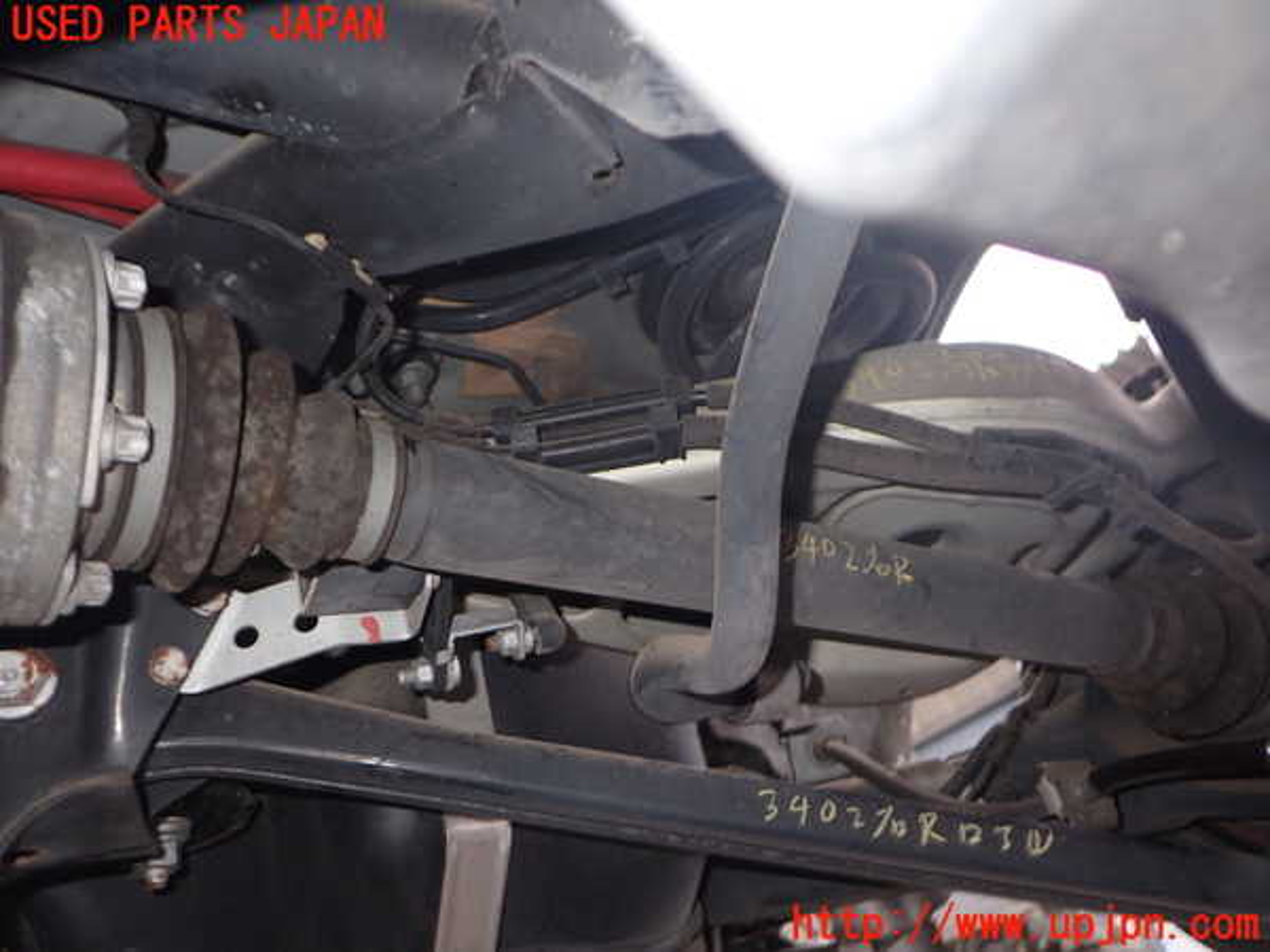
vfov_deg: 46.8
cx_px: 635
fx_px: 1101
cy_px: 476
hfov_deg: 60.0
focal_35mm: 30
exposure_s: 1/30
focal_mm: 5.4
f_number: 2.3
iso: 200
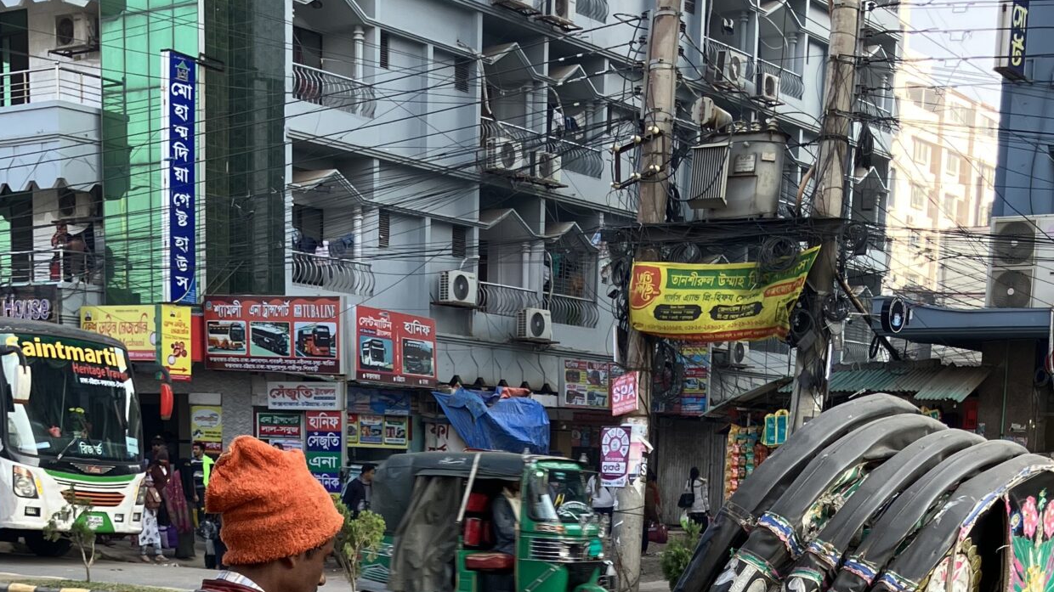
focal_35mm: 63
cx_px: 564
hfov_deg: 33.3
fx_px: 1760
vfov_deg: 17.6
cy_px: 826
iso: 25
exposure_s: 1/193
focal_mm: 3.99
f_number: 1.8
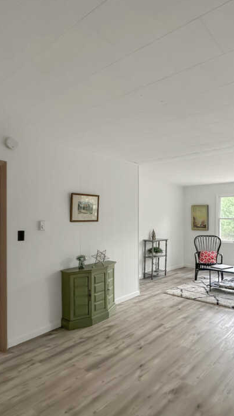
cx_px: 162
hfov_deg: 50.2
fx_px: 243
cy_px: 221
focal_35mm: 22
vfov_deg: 81.1
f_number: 2.2
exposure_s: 1/99
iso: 250
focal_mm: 2.22
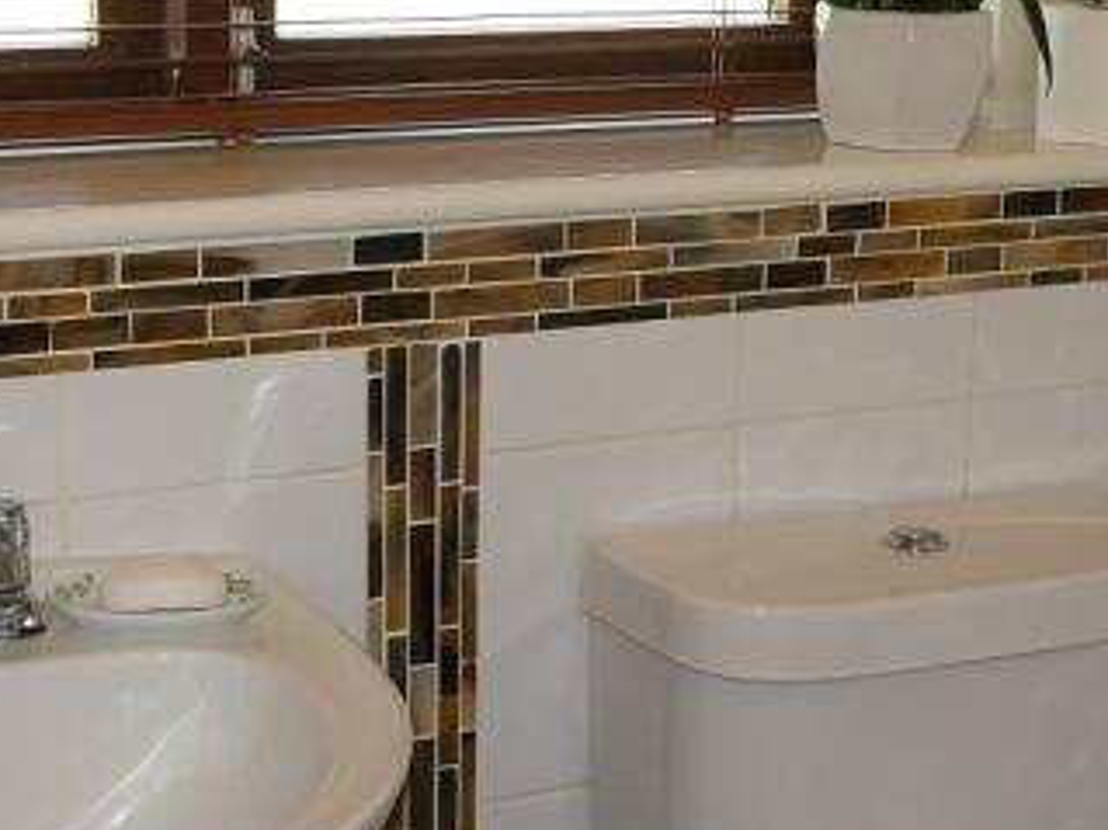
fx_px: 2464
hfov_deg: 25.3
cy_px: 431
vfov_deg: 19.1
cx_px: 611
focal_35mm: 77
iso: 200
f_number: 4.5
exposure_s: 1/50
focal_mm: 12
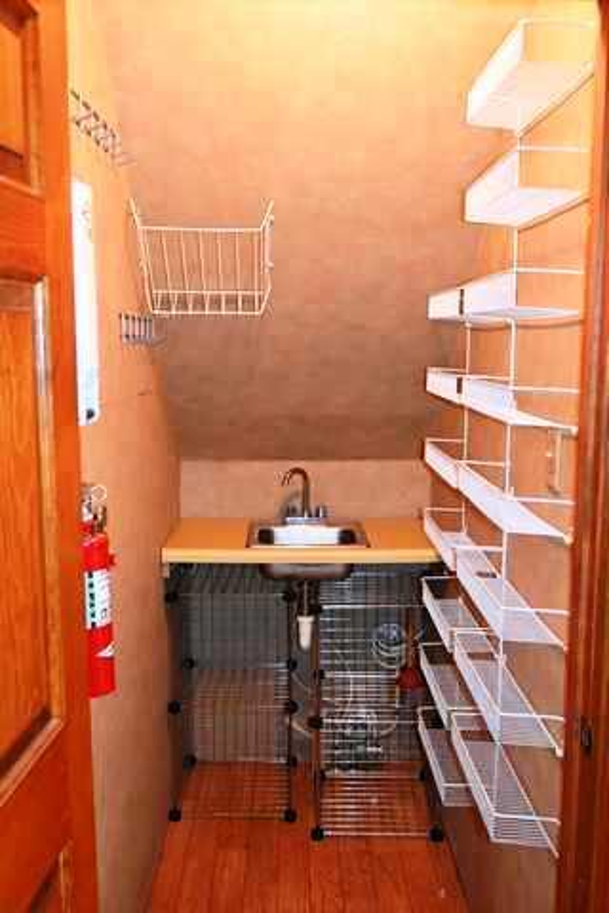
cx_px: 304
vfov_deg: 56.1
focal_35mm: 34
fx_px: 856
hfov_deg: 39.1
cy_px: 456
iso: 1800
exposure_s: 1/60
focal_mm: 22.5
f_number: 4
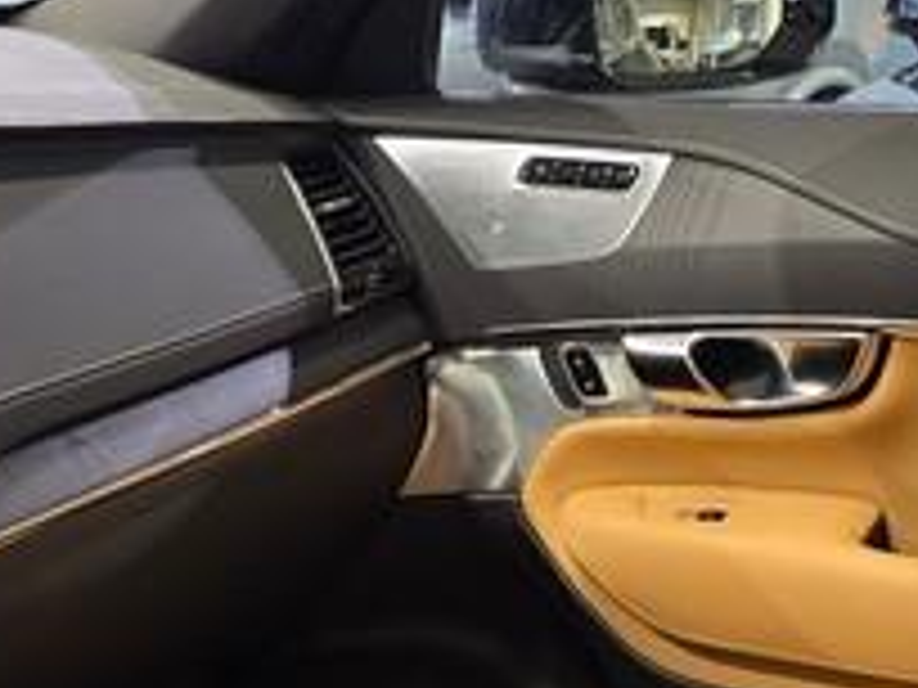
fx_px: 1909
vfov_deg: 20.0
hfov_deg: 27.0
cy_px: 630
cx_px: 369
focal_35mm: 72
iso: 250
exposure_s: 1/100
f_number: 1.7
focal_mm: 6.3
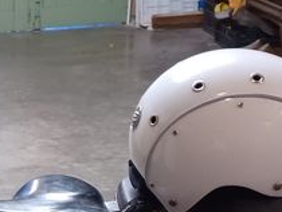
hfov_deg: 15.3
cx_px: -137
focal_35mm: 119
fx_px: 971
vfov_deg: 12.1
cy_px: 275
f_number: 1.8
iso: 1000
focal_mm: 4.6
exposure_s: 1/20
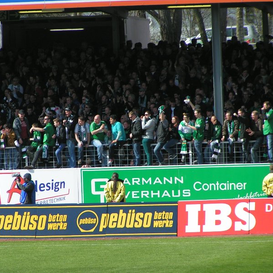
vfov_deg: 5.0
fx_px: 3141
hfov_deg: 5.0
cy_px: 137
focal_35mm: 352
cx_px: 102
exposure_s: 1/640
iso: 50
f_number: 3.5
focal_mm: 45.4
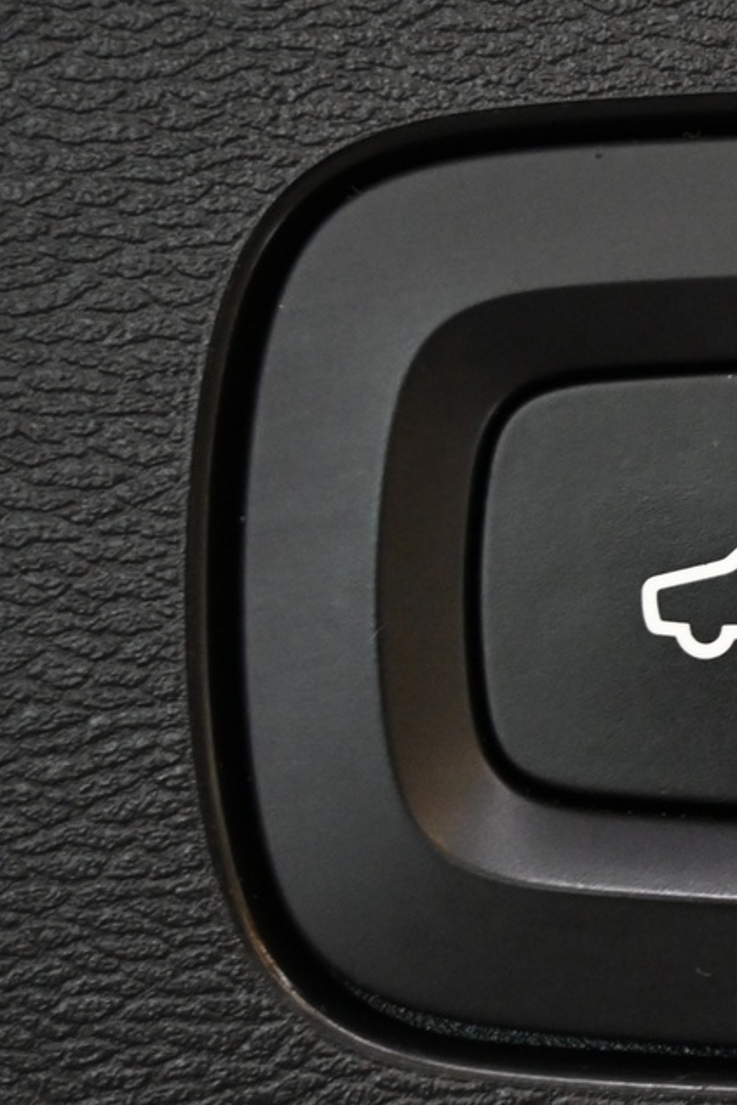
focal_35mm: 117
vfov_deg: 17.5
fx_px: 3588
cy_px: 598
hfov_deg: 11.2
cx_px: 1150
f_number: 4.8
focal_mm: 30.5
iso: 2500
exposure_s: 1/50
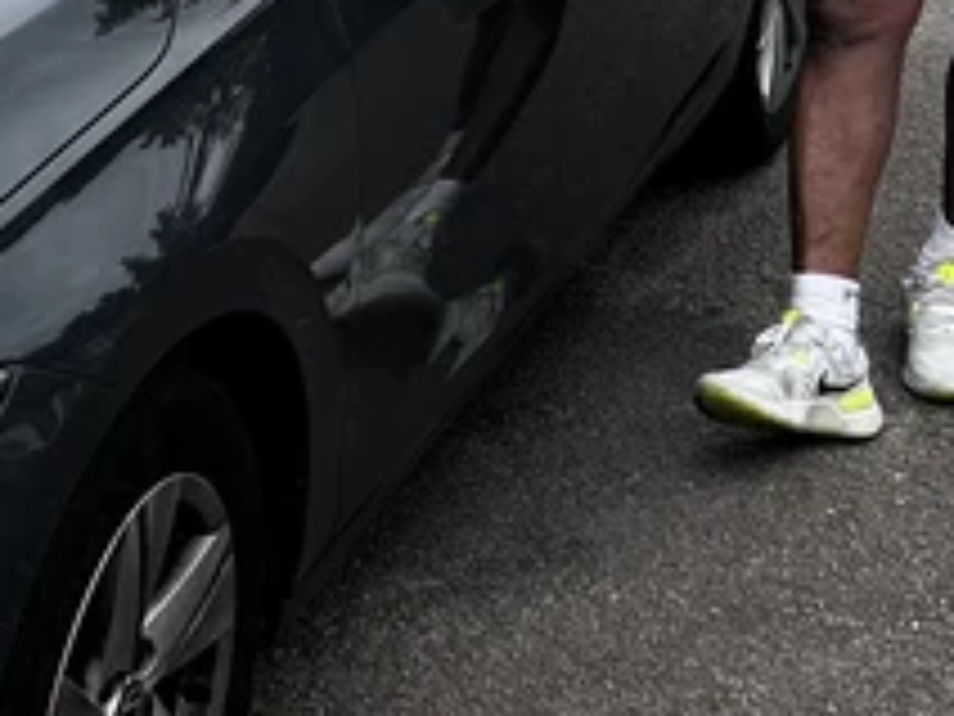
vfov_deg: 13.1
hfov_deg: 17.4
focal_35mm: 110
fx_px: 3032
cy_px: -135
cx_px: -56
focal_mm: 5.7
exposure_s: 1/1511
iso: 50
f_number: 1.5
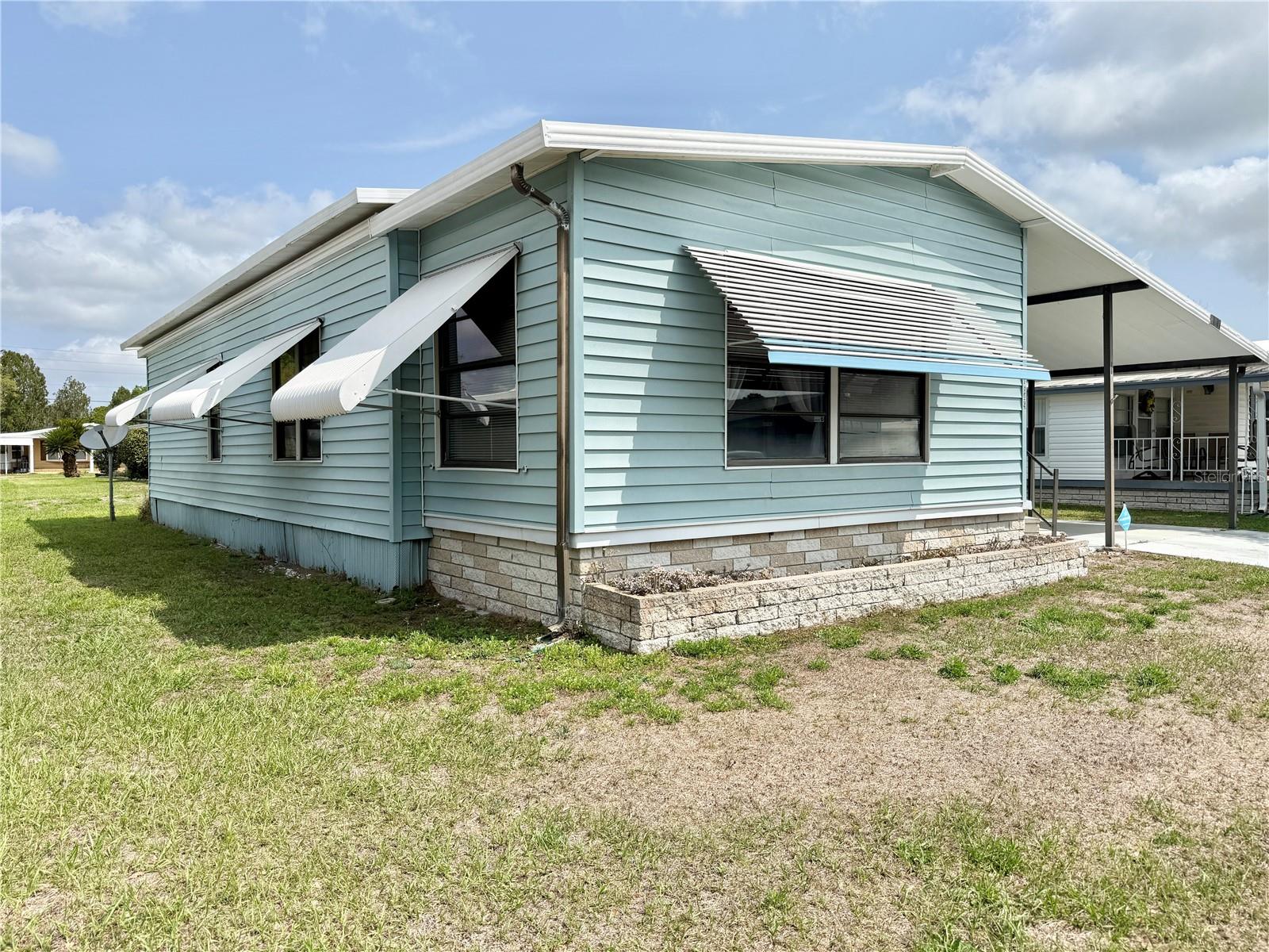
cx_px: 634
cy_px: 476
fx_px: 880
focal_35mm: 24
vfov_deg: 56.8
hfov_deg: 71.6
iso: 80
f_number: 1.78
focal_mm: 6.76
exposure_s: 1/8130
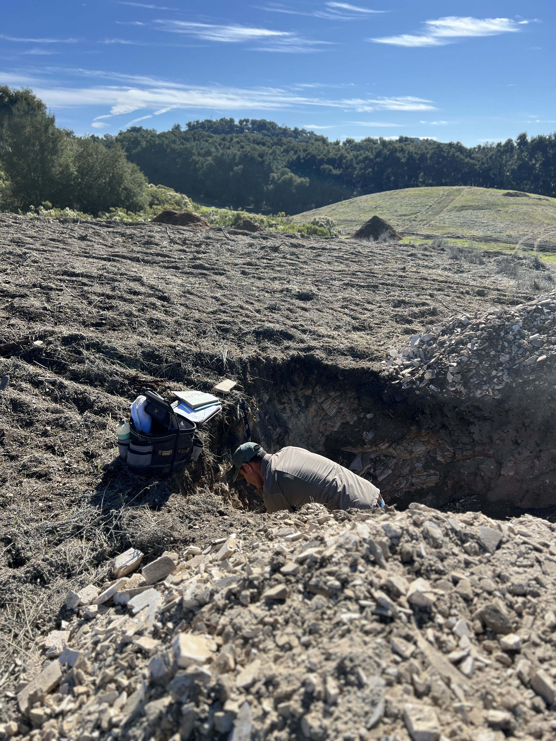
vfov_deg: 67.3
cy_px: 370
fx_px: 557
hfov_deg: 53.1
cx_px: 278
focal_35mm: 26
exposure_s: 1/3165
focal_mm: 5.7
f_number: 1.5
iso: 50
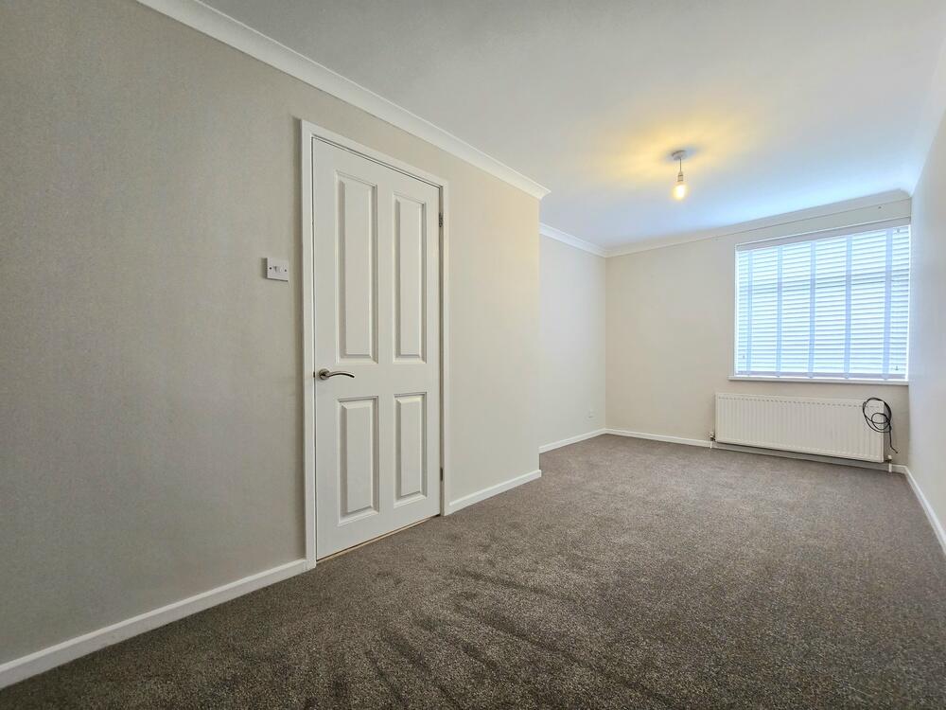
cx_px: 473
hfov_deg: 106.2
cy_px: 355
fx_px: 355
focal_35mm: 13
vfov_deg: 89.9
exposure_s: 1/50.3
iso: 160
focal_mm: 2.2
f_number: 2.2
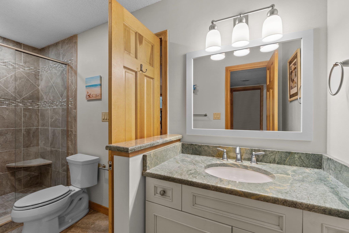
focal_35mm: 15
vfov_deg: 77.3
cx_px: 174
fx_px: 145
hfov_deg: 100.4
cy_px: 116
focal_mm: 10
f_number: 8
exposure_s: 1/1.67
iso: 100
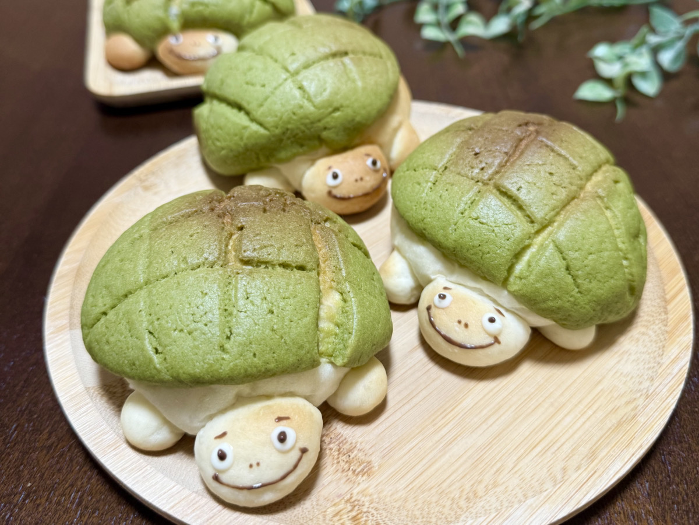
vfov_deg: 56.8
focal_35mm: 24
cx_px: 350
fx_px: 485
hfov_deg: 71.6
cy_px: 262
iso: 125
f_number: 1.78
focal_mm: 6.76
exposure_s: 1/60
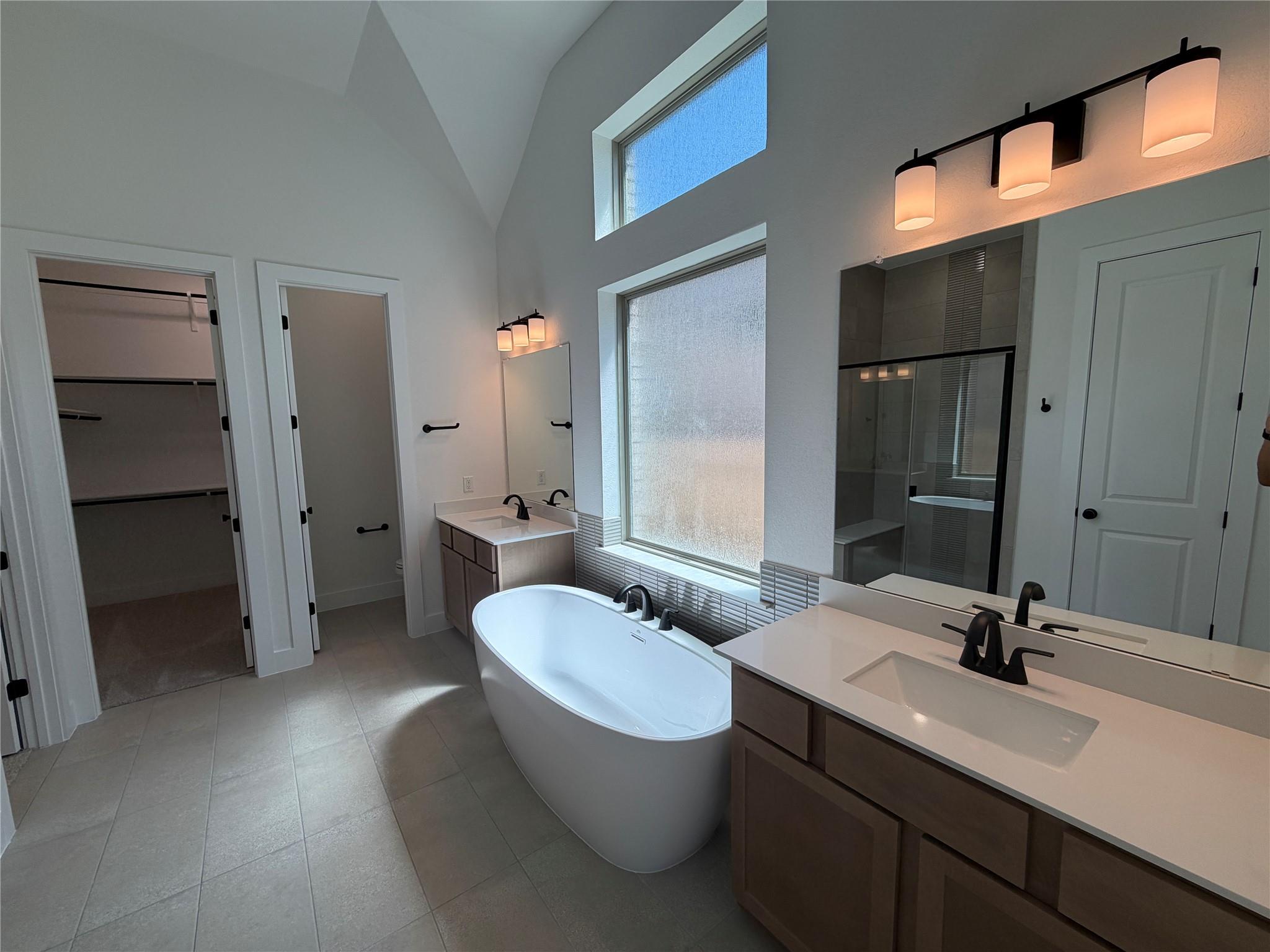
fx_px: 514
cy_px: 476
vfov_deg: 85.7
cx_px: 635
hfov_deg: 102.1
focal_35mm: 14
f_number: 2.2
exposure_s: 1/261
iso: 50
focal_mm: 2.22
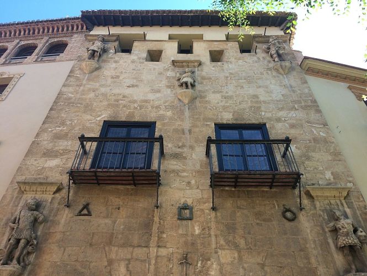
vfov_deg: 48.2
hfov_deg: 61.7
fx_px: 308
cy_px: 138
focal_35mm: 29
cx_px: 184
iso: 32
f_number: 2.2
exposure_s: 1/387
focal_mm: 4.15
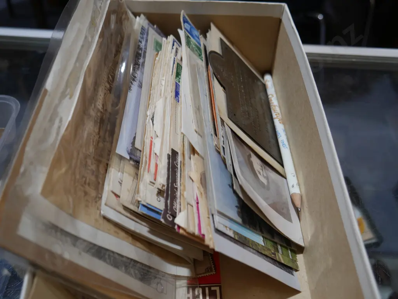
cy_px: 150
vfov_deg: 44.2
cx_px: 199
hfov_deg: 56.8
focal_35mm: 32
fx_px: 368
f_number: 3.6
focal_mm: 16
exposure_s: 1/125
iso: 200
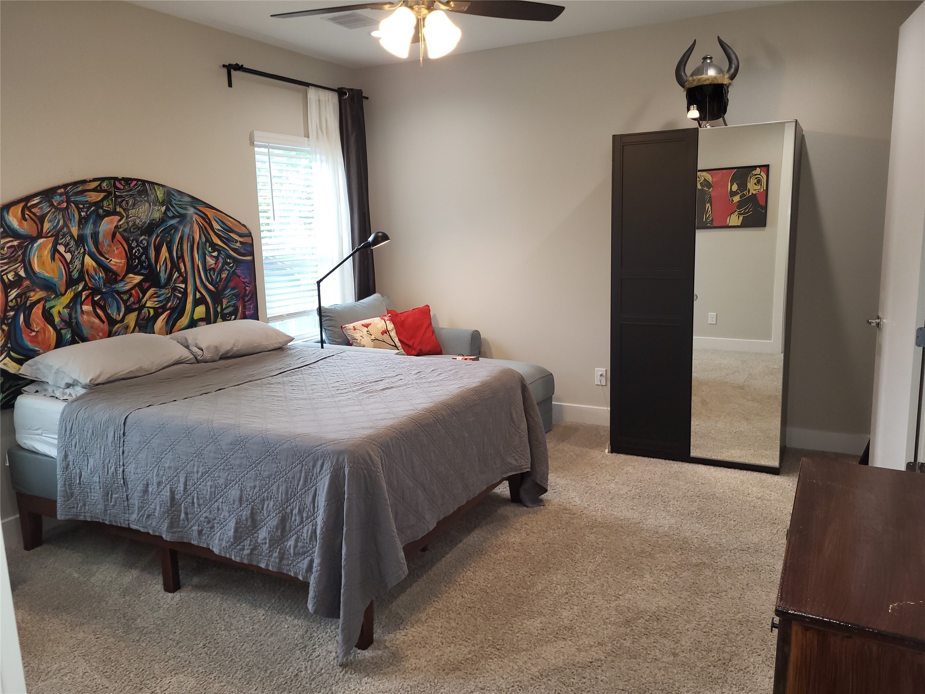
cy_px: 347
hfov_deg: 67.3
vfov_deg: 53.1
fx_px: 695
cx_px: 462
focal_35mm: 26
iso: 80
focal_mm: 5.4
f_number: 1.8
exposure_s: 1/60
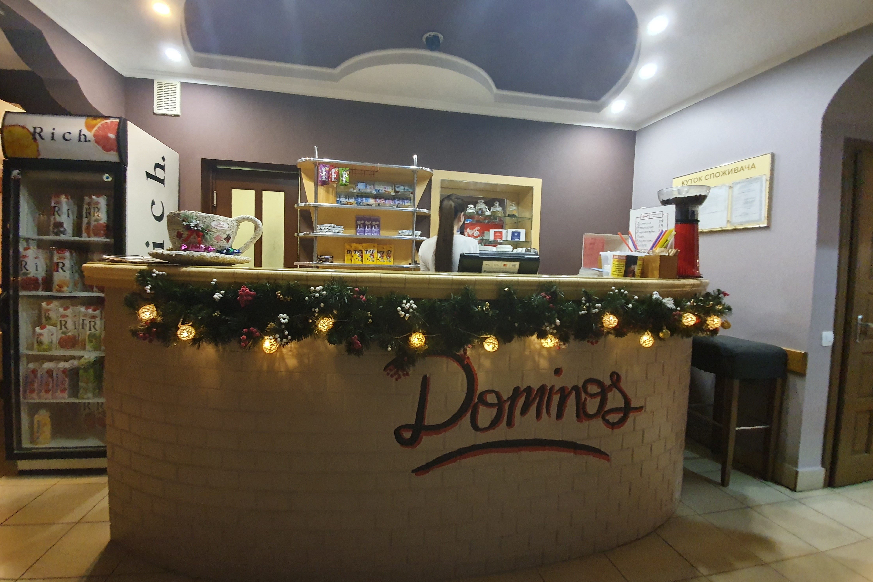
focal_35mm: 14
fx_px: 339
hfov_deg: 104.2
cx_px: 426
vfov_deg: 81.1
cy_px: 273
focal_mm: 1.8
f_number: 2.2
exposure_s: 1/25
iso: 640
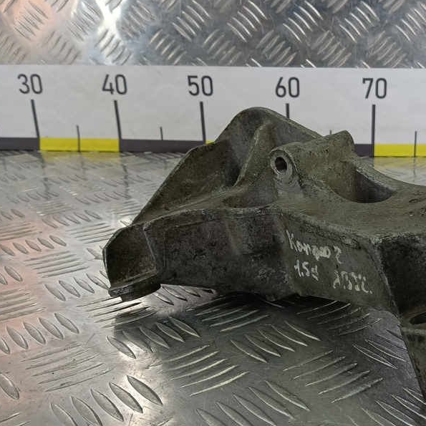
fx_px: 487
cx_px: 346
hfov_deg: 44.7
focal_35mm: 35
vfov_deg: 47.0
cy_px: 249
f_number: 1.6
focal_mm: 4.11
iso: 140
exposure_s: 1/100
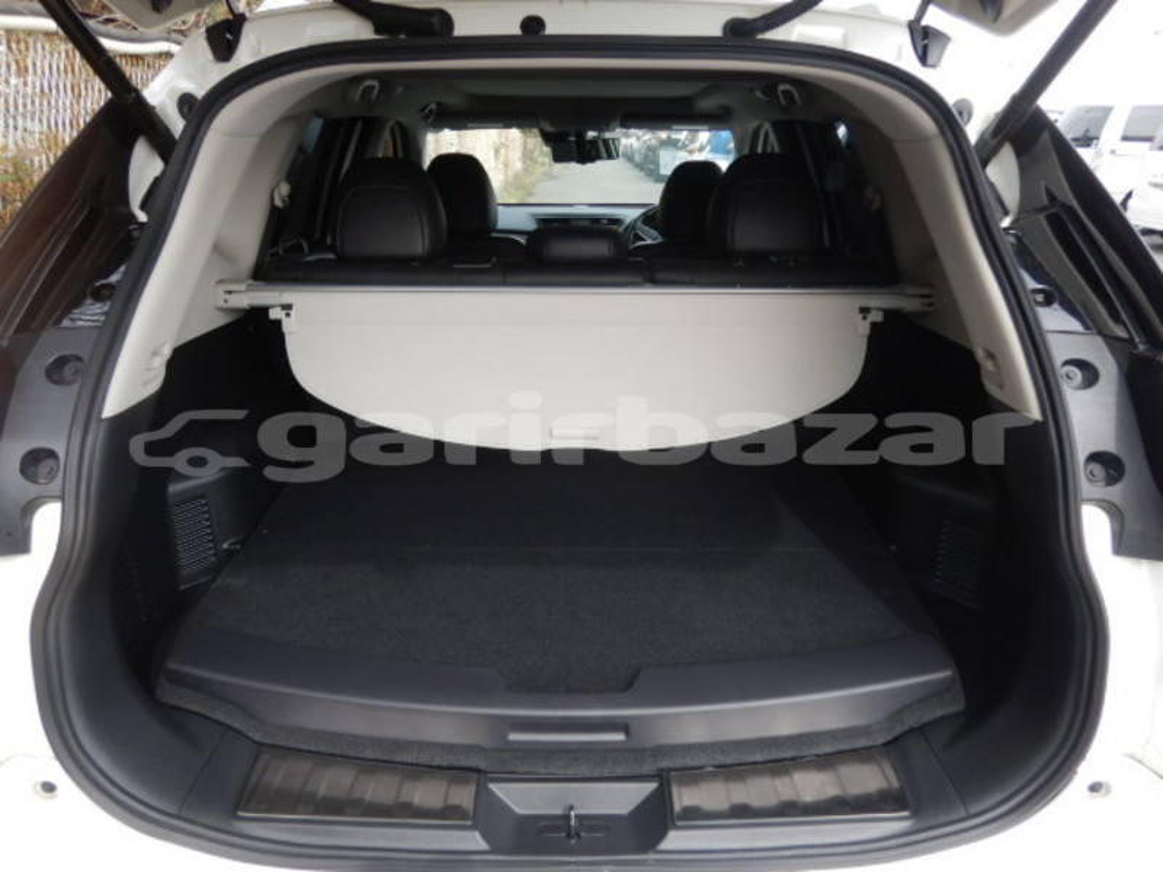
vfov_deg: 56.8
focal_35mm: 24
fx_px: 806
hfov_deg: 71.6
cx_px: 582
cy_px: 436
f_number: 2.8
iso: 125
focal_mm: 4.3
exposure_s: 1/320
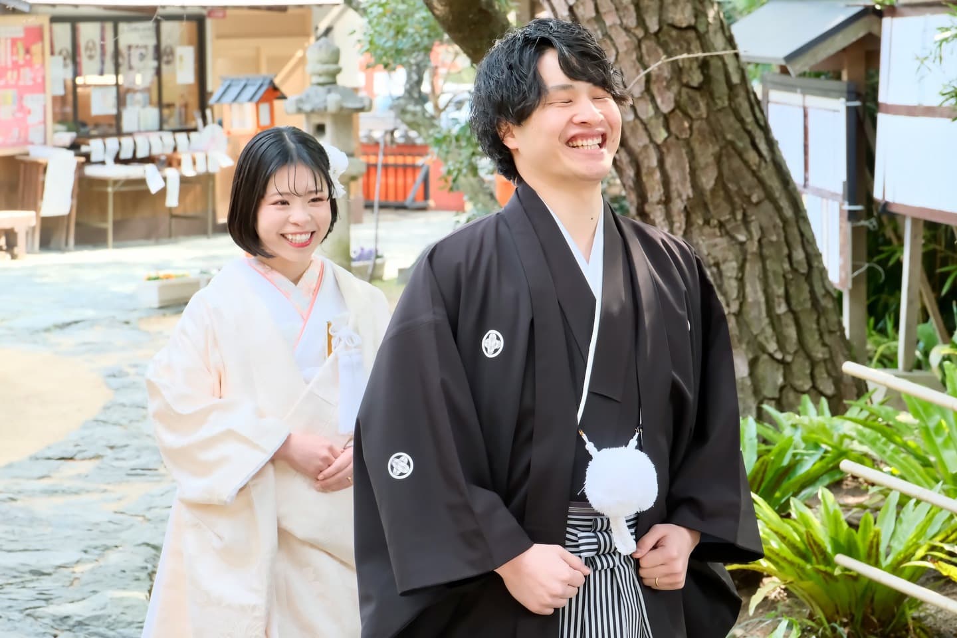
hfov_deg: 19.5
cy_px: 319
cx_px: 478
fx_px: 2791
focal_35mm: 105
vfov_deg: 13.0
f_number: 8
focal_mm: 70
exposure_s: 1/80
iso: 1600
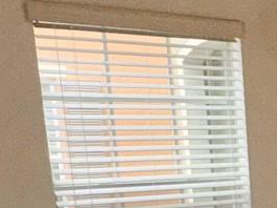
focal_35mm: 85
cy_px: 278
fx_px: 680
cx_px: 419
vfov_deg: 16.3
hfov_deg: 19.8
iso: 64
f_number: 2.2
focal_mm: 2.22
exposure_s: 1/122
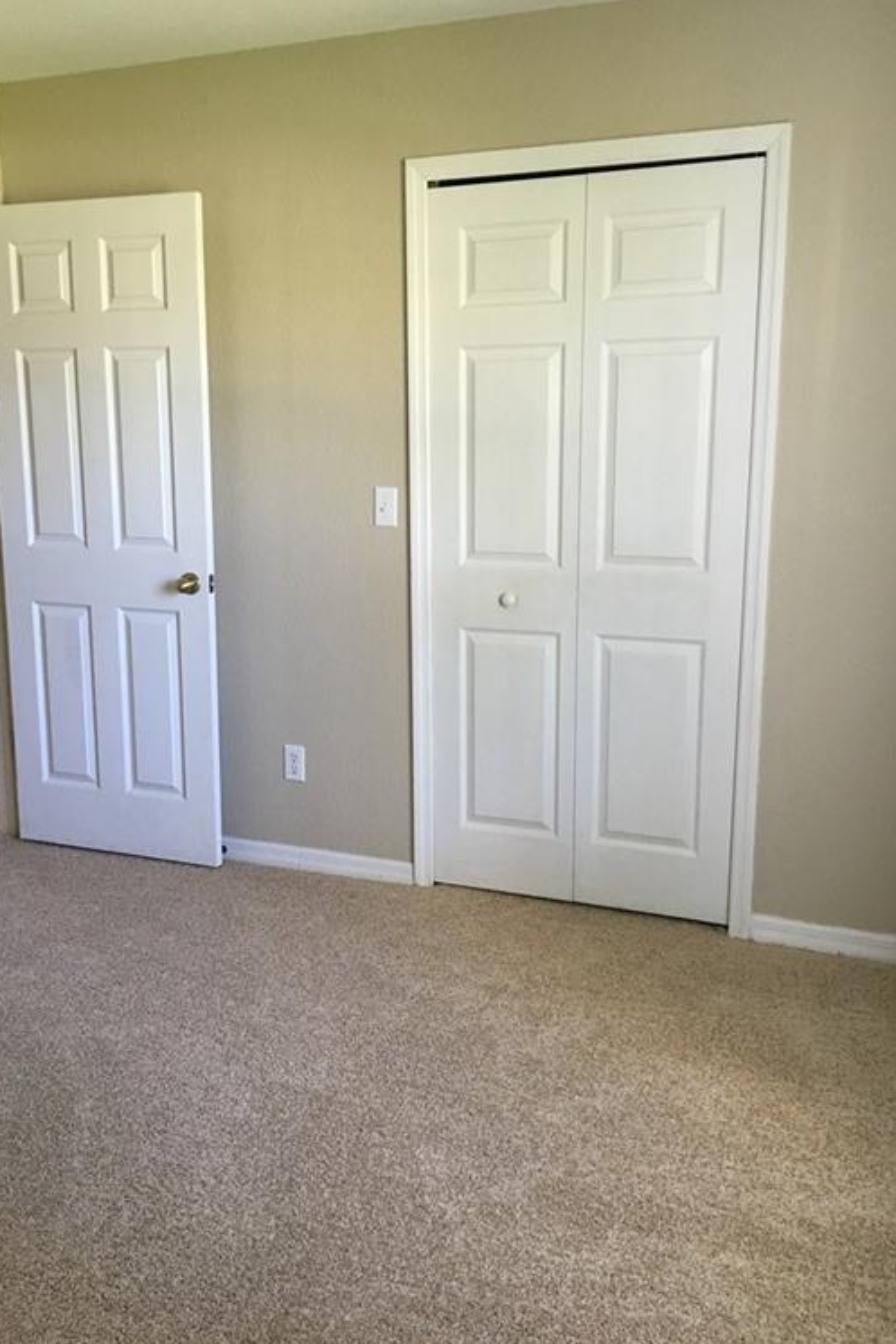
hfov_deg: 42.3
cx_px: 408
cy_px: 659
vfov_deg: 60.3
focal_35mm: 31
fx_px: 1157
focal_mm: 4.15
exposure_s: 1/15
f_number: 2.2
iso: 50
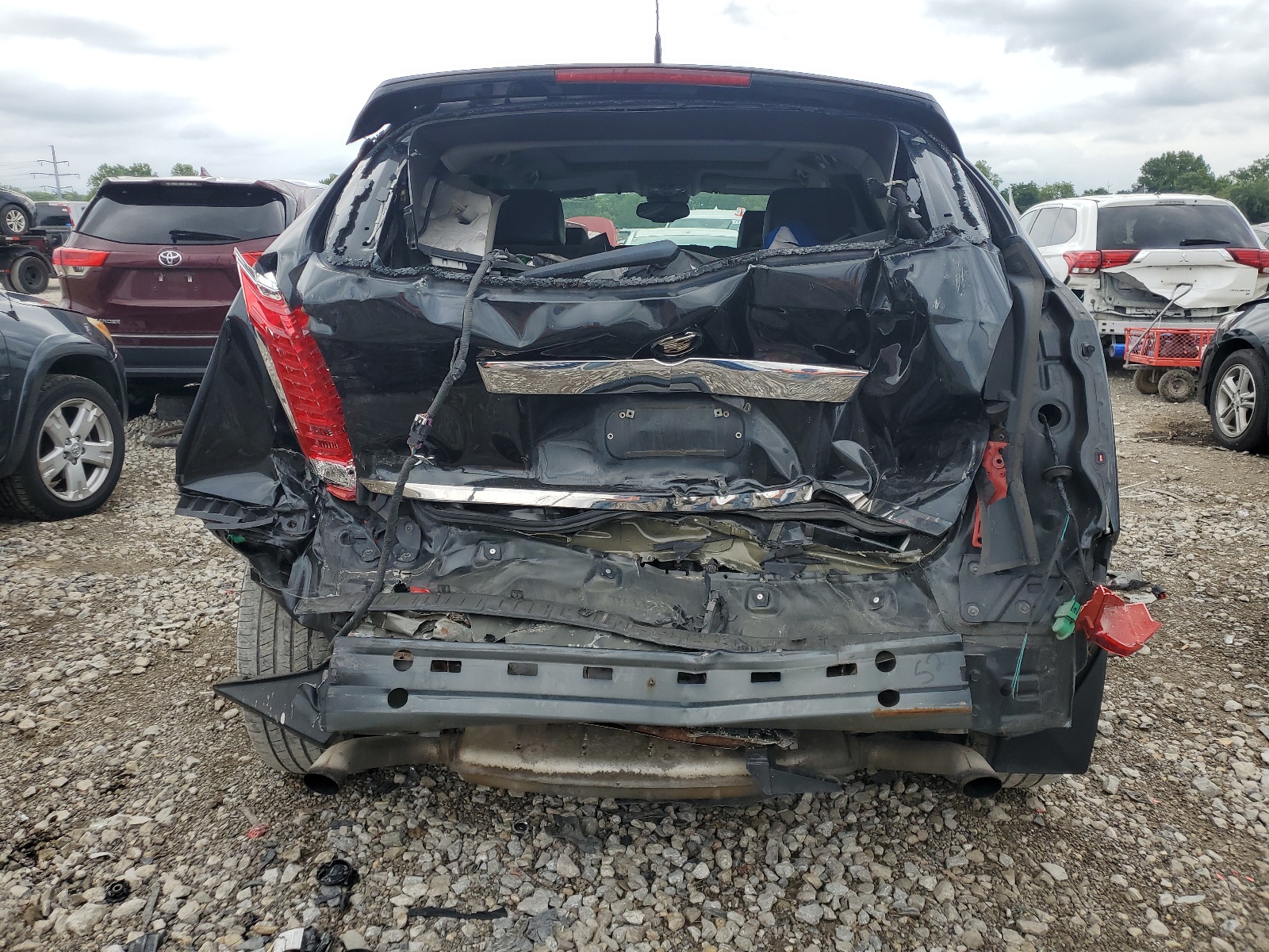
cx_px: 634
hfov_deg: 67.3
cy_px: 476
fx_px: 953
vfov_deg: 53.1
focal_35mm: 26
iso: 50
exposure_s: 1/1667
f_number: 1.5
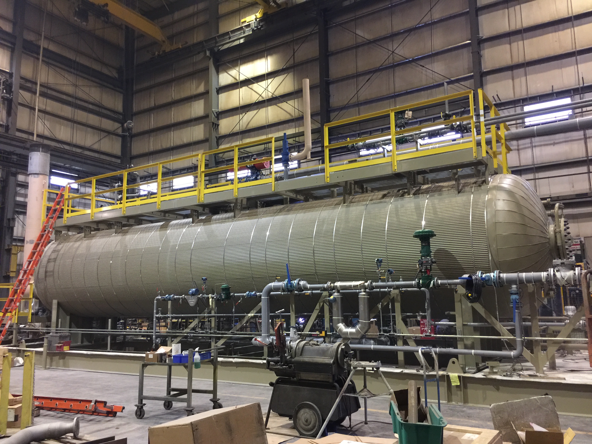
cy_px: 222
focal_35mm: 29
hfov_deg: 61.7
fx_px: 496
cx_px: 296
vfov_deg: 48.2
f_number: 2.2
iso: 80
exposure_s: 1/4
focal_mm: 4.15
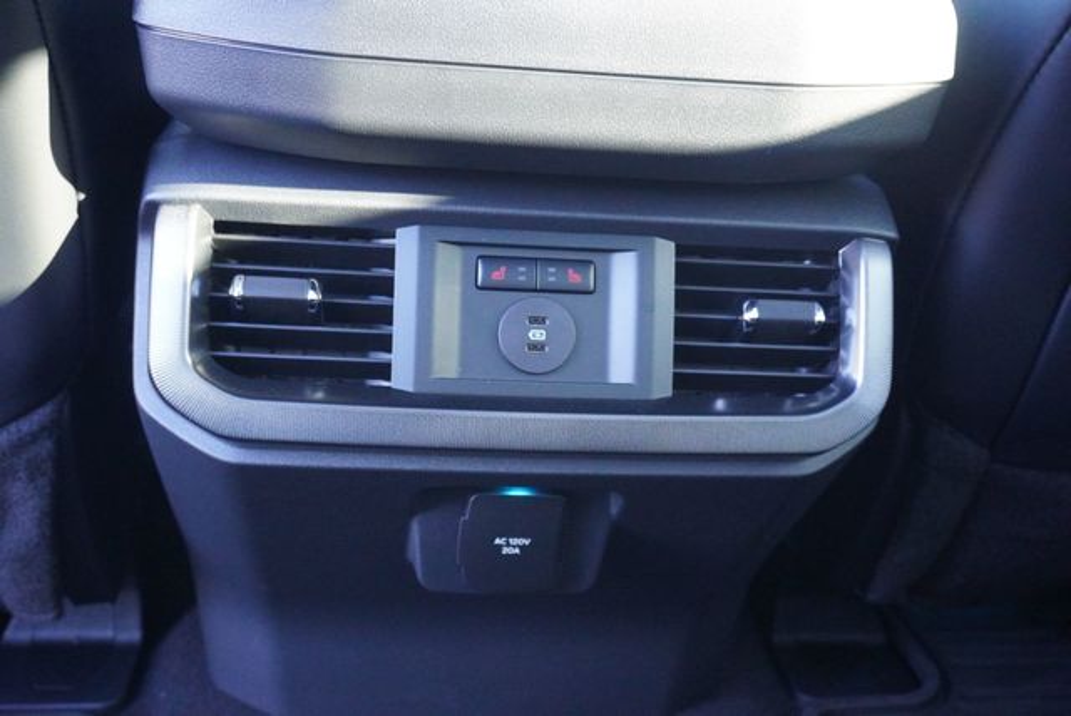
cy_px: 358
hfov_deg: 51.2
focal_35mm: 38
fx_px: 1117
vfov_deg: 35.6
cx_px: 536
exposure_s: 1/160
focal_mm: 25
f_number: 5
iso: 6400
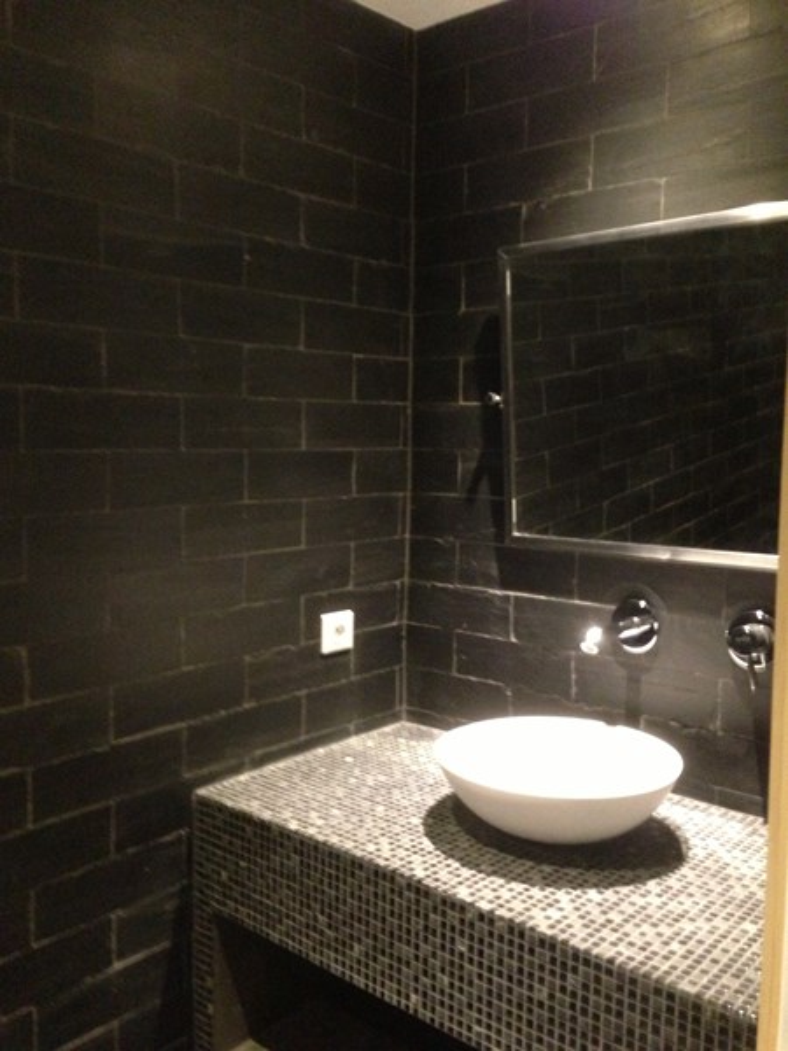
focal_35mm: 33
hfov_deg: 42.9
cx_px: 394
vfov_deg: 55.4
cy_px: 526
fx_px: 1002
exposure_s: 1/15
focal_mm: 4.13
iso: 800
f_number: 2.4
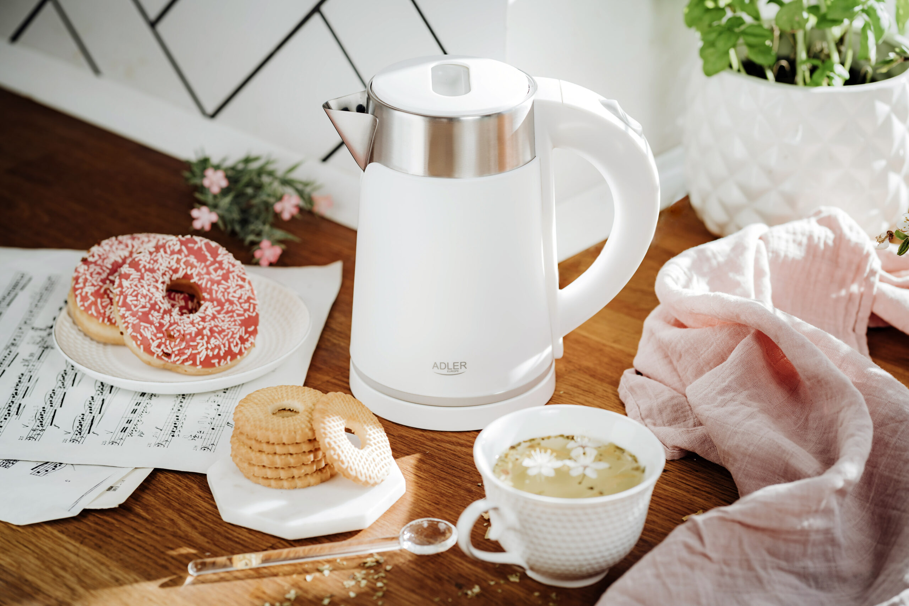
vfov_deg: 16.1
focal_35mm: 85
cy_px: 303
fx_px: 2146
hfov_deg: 23.9
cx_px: 454
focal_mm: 85
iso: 100
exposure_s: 1/160
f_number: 4.5
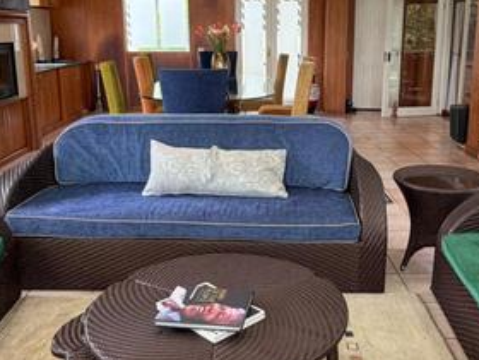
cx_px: 272
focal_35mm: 40
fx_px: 554
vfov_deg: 35.9
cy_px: 154
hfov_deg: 46.7
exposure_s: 1/121
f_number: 2.2
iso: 200
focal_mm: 2.22
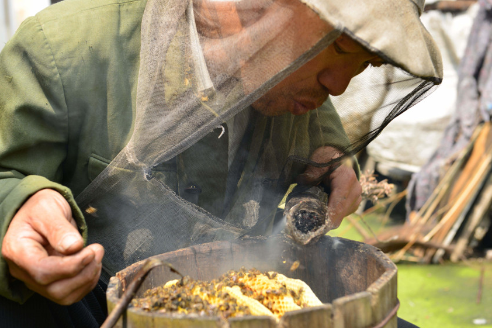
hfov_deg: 32.4
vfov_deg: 21.9
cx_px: 242
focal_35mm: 62
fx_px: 847
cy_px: 161
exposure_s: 1/100
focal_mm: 58
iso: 100
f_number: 5.6
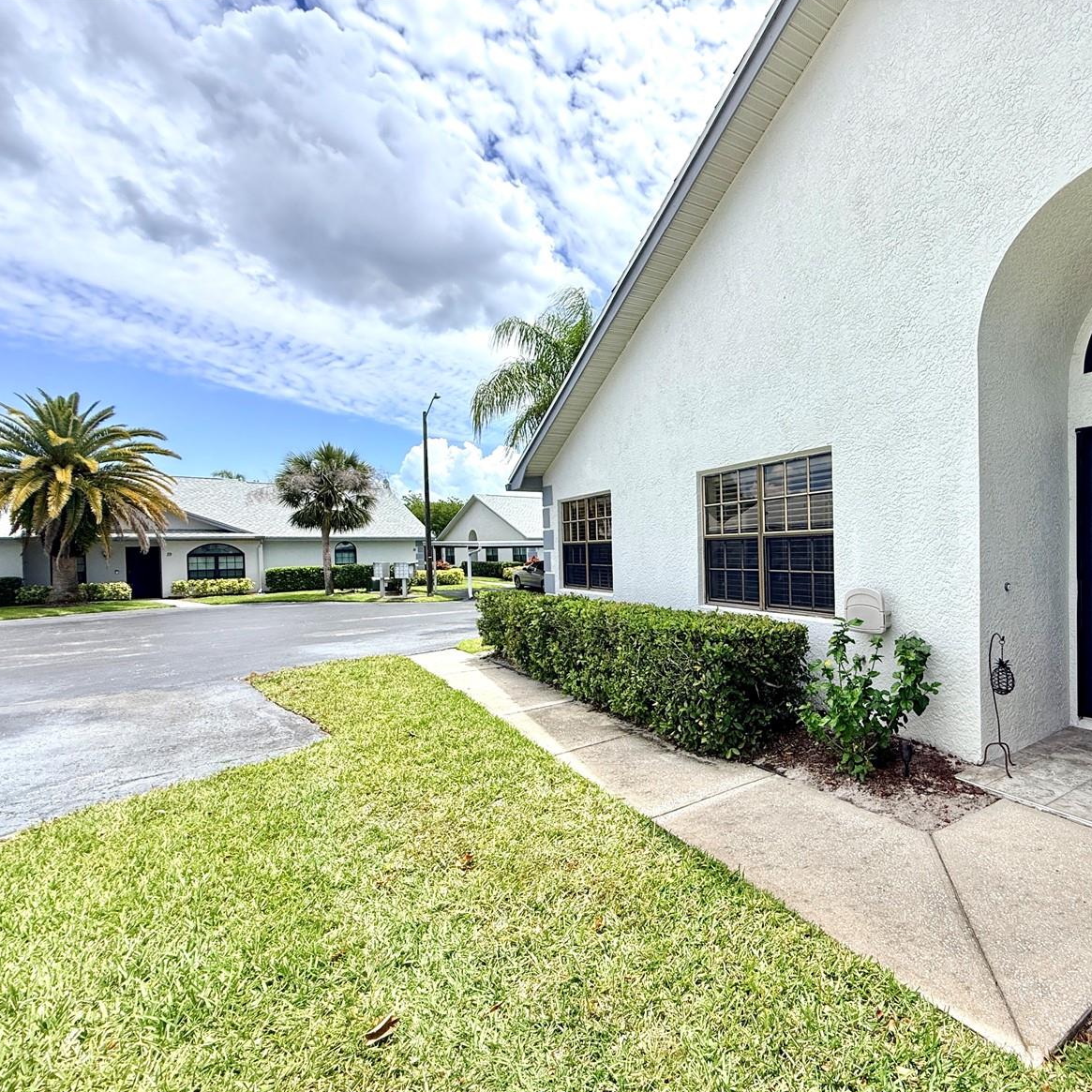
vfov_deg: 84.0
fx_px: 607
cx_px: 735
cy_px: 559
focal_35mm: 17
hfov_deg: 80.9
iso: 50
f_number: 2.2
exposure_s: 1/1961
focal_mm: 2.22
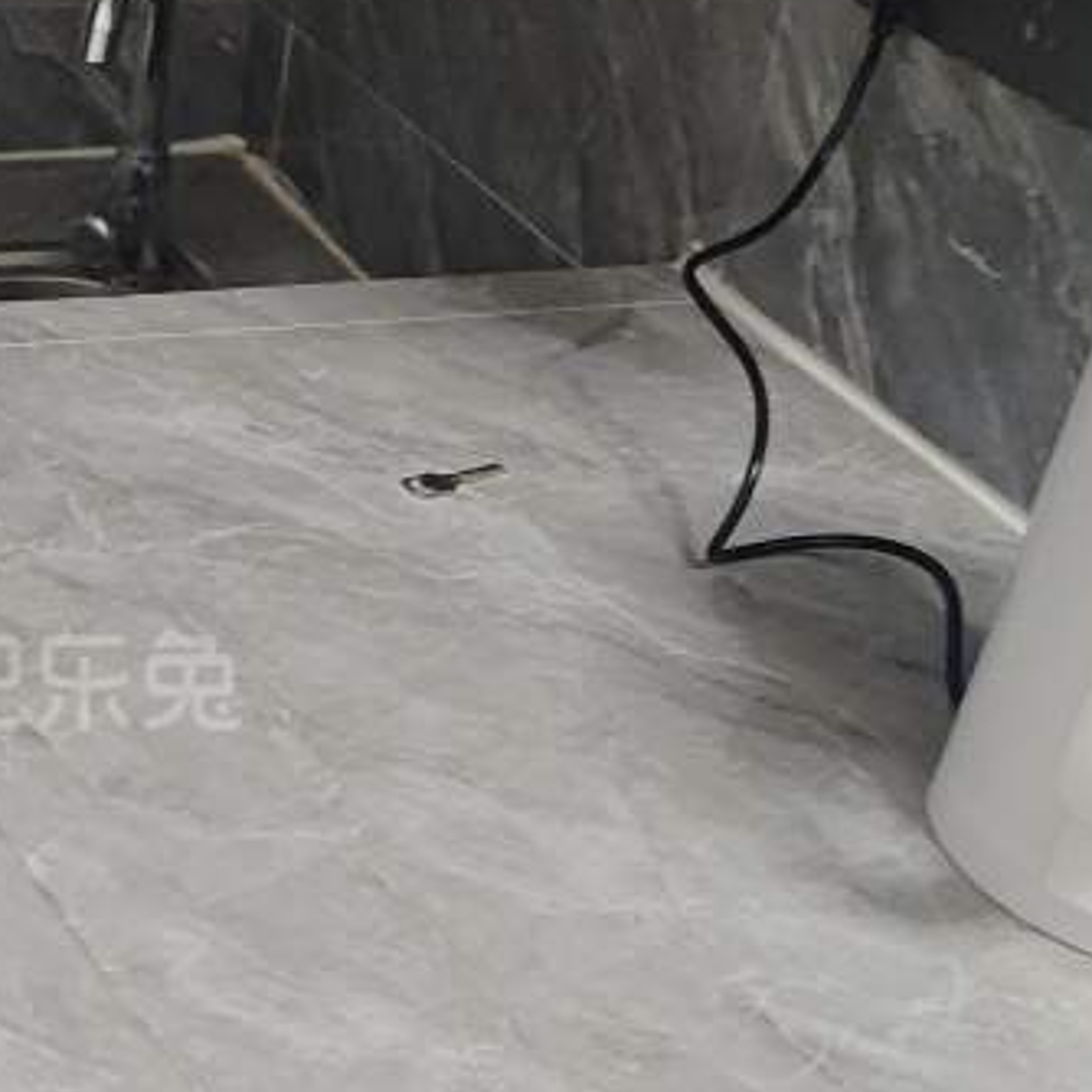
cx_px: -20
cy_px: 649
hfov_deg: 25.1
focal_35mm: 65
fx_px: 2320
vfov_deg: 26.4
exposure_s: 1/33.3
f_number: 1.88
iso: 1844
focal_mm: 5.56
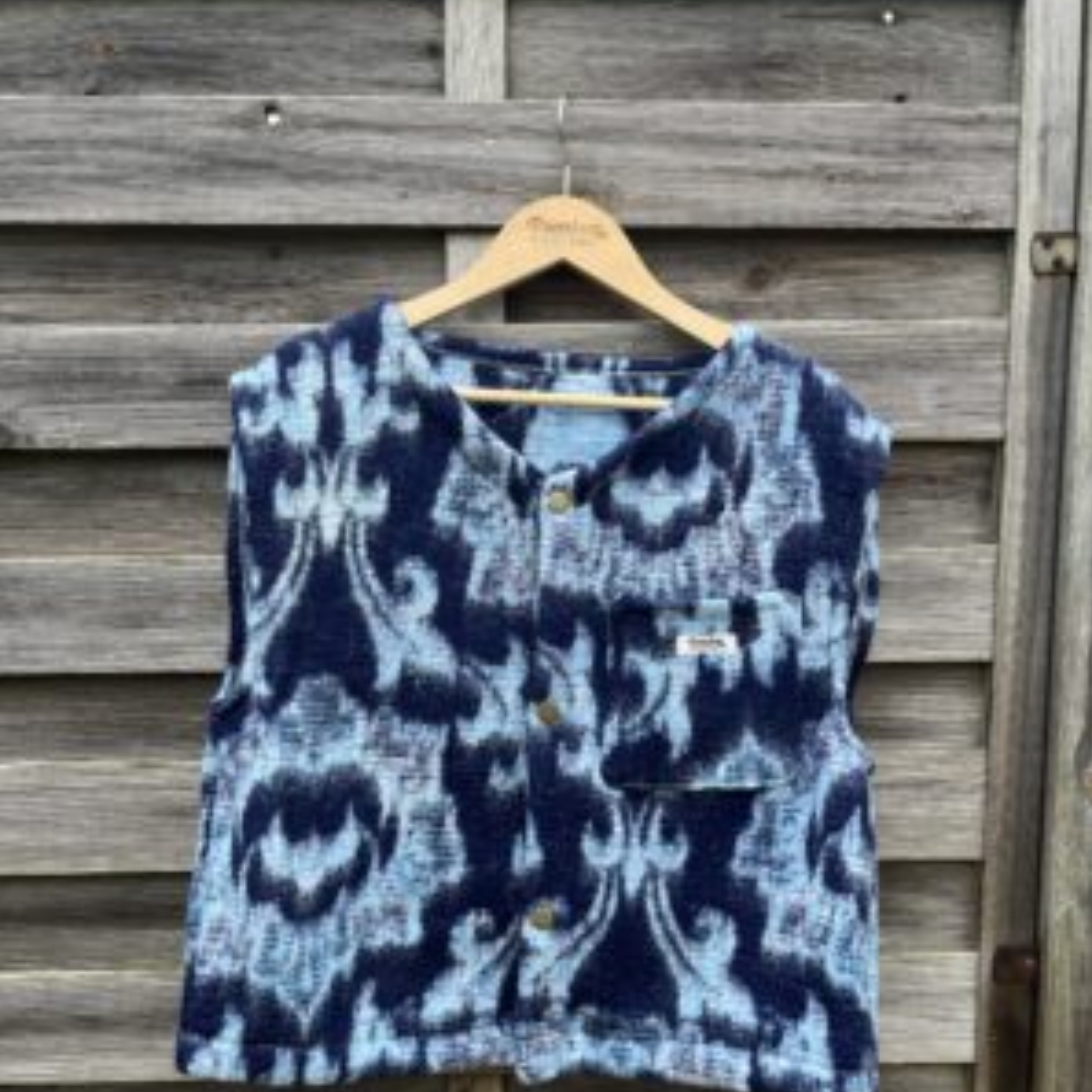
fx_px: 1106
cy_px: 636
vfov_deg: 52.3
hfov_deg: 52.5
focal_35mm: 31
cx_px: 548
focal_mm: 5.1
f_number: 1.6
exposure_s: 1/121
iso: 50
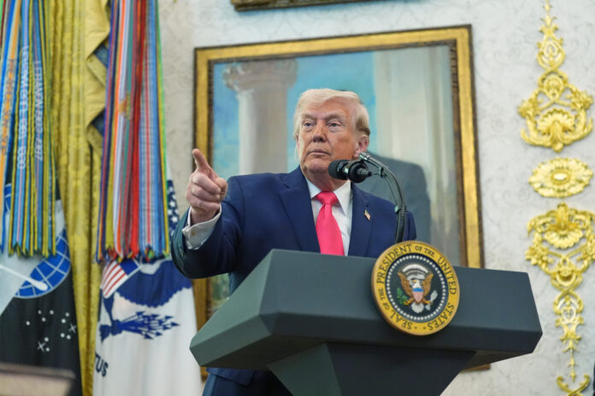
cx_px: 298
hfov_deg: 28.8
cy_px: 198
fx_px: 1157
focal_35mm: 70
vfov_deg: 19.5
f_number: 2.8
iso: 4000
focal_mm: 70
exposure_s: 1/400
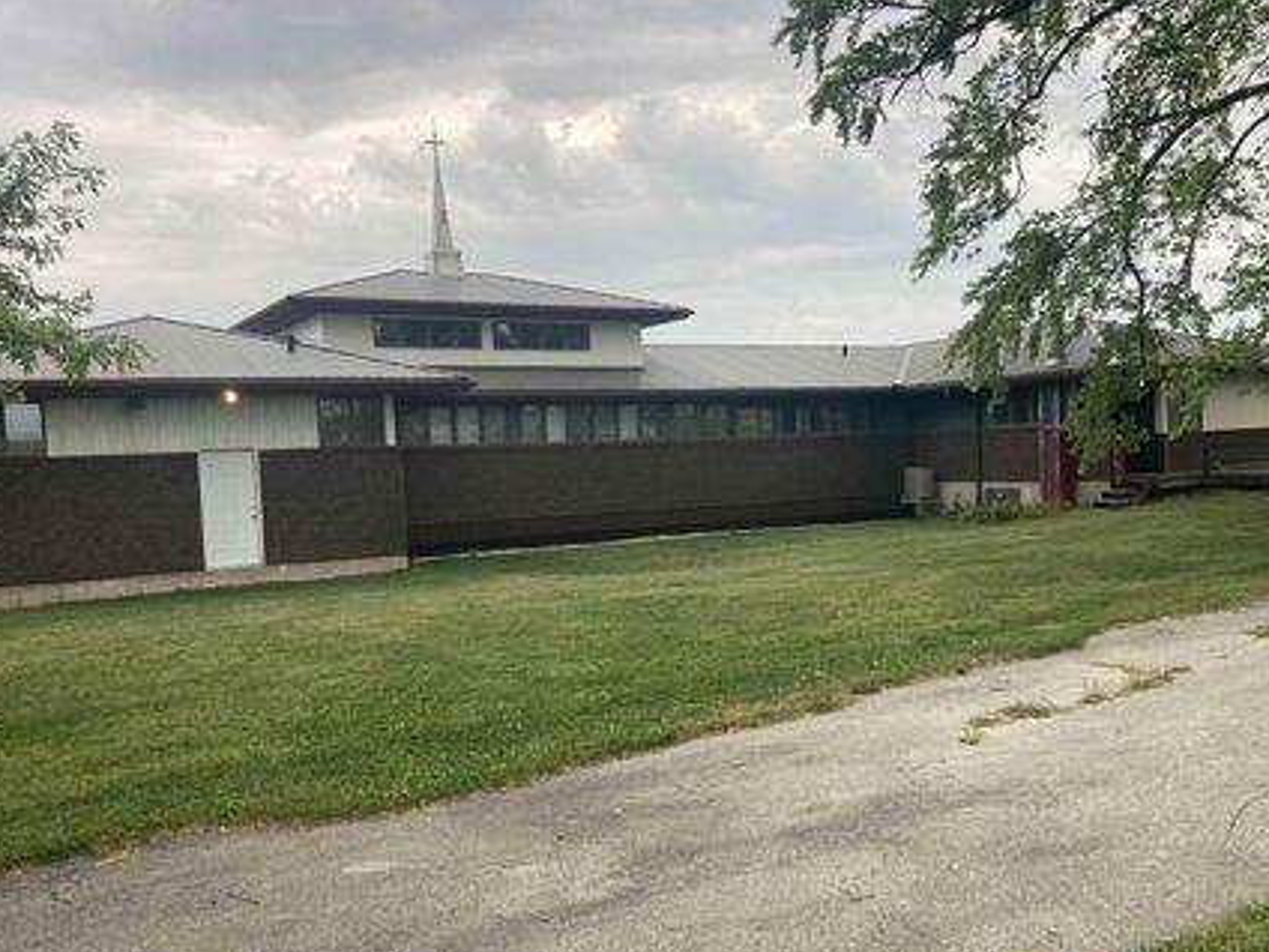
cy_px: 552
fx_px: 1210
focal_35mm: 33
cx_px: 632
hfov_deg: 55.4
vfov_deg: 42.8
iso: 20
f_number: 1.8
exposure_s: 1/270
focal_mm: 3.99
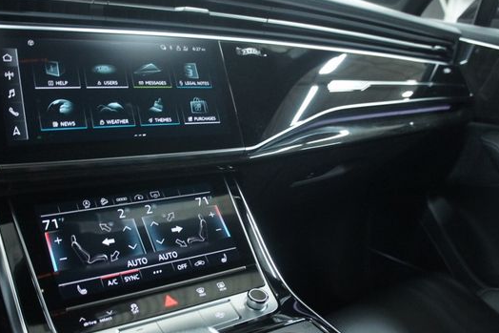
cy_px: 200
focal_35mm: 33
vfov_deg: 39.8
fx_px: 457
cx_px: 231
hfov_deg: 57.2
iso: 1600
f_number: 3.5
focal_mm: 18
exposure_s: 1/13
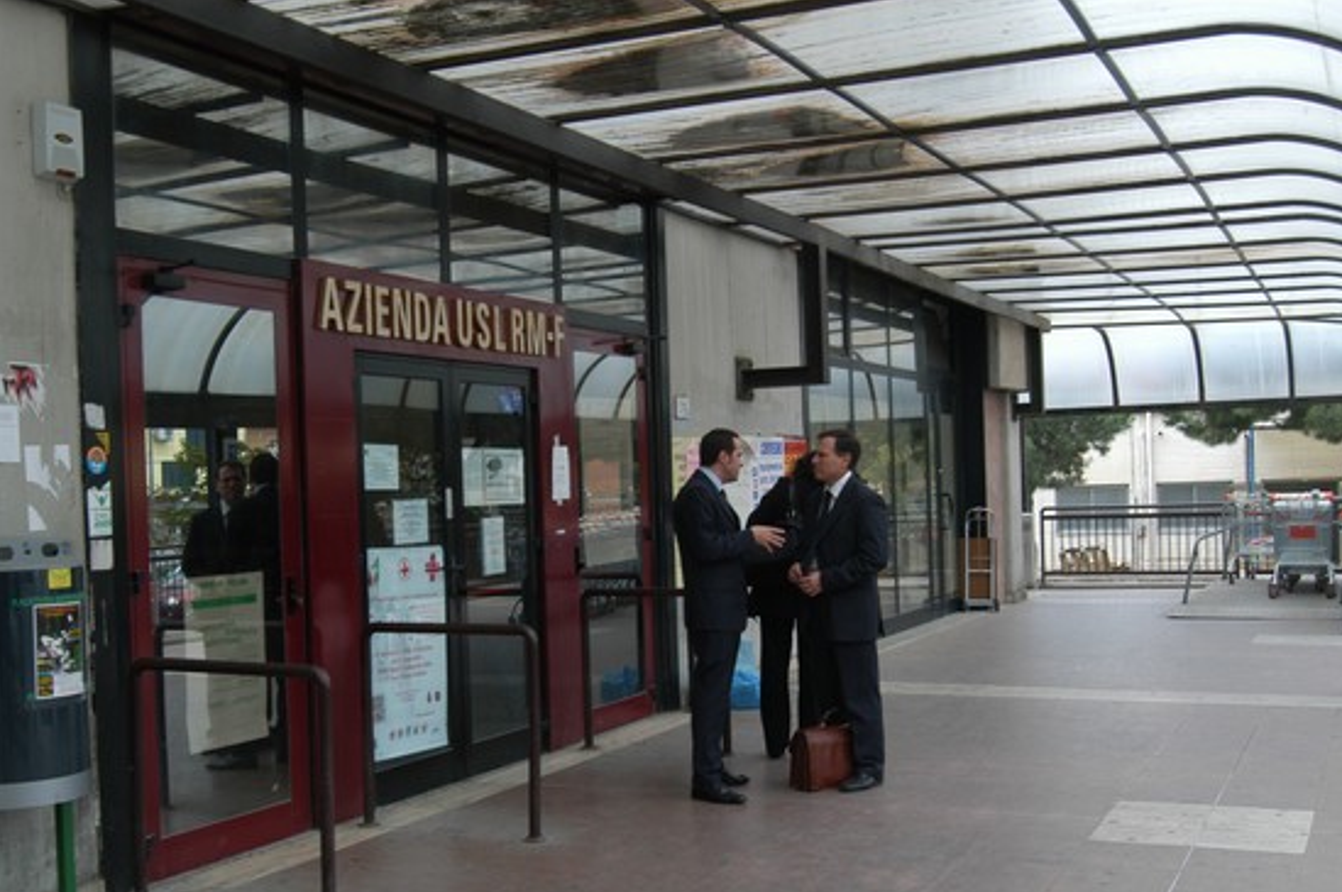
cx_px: 565
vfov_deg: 31.8
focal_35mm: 42
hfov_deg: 46.3
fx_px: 1564
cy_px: 513
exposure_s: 1/180
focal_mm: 24
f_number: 7.1
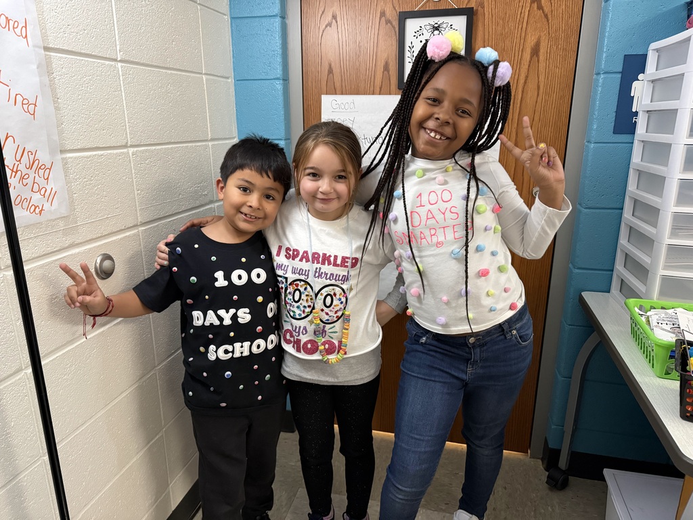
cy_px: 260
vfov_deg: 56.8
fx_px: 480
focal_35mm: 24
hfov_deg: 71.6
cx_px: 346
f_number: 1.78
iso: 640
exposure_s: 1/60
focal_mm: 6.76
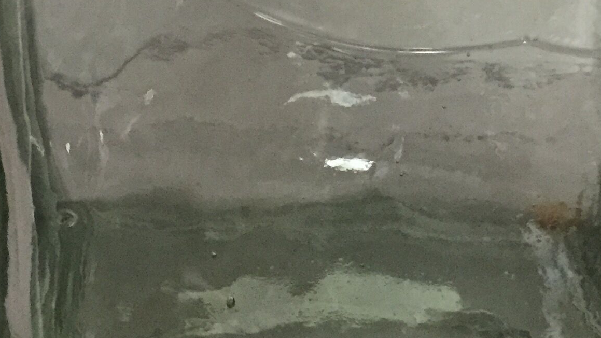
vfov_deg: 13.6
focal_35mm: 89
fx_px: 1418
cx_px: 291
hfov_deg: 23.9
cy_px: 89
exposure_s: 1/25
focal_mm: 4.15
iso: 250
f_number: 2.2
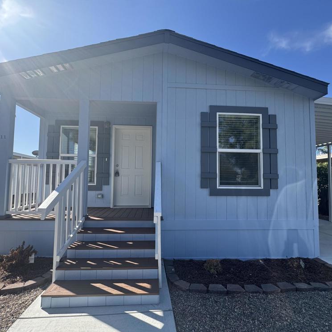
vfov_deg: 84.0
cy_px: 170
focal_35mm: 17
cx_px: 164
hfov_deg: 84.0
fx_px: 184
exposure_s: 1/508
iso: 40
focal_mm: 2.22
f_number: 2.2
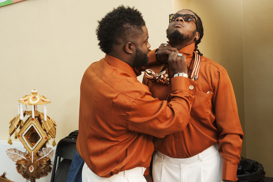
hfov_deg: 43.6
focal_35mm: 45
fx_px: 341
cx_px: 136
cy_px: 91
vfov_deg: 29.8
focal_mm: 45
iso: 2000
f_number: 5
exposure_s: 1/125
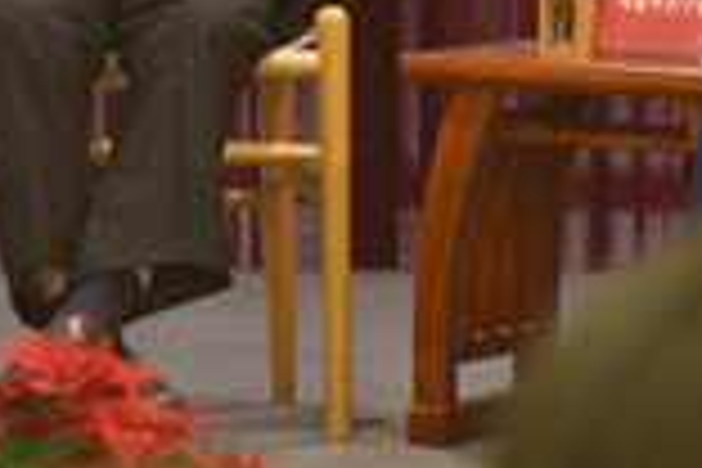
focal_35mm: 461
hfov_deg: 4.5
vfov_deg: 3.0
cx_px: 32
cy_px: -302
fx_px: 8989
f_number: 4
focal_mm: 120
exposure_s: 1/60
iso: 2000
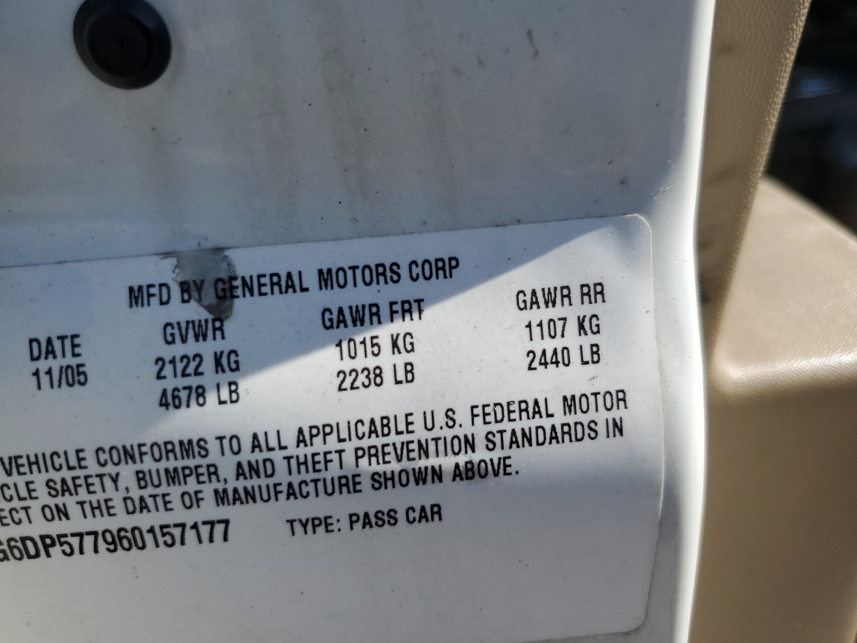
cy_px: 322
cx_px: 428
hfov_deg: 67.3
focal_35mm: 26
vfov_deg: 53.1
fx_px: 644
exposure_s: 1/2500
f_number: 1.5
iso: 50
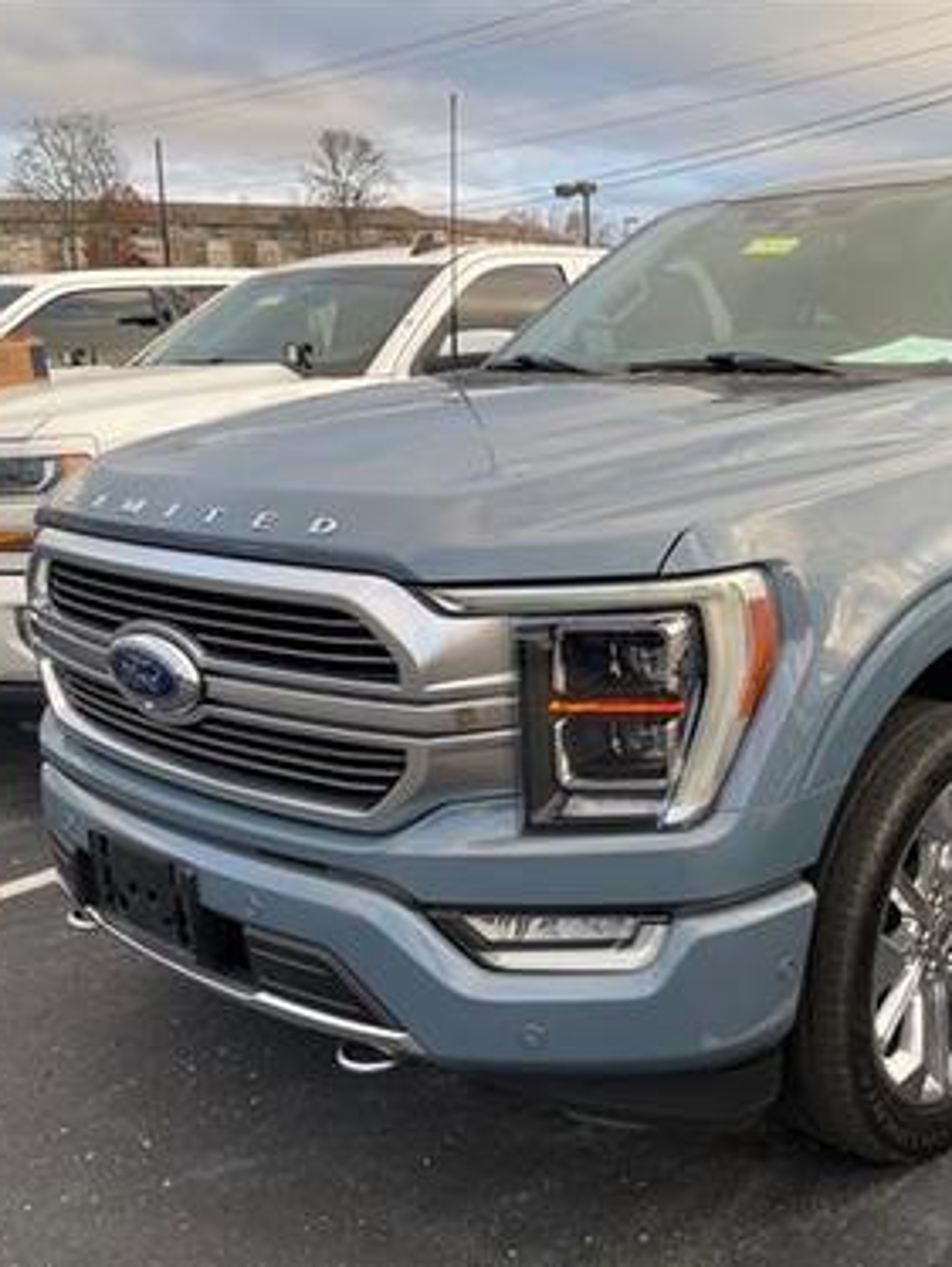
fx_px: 1282
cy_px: 630
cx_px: 752
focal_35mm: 35
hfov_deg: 39.3
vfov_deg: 52.6
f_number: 1.6
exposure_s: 1/293
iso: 32
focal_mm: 4.2
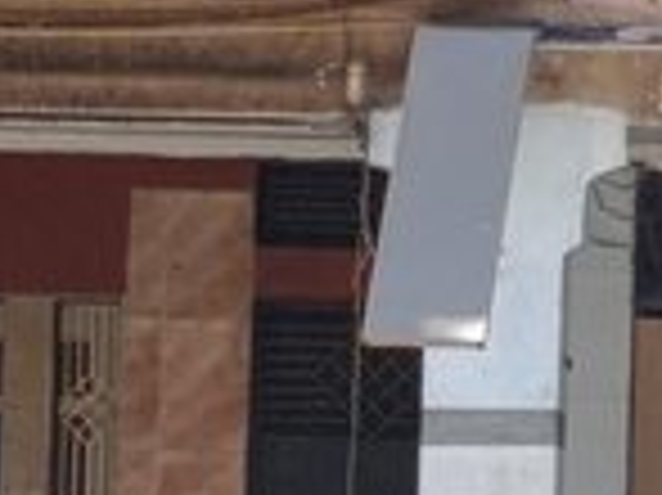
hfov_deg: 15.9
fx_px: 1911
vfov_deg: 14.3
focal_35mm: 100
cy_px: -90
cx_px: 1277
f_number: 1.6
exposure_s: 1/135
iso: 50
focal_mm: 6.14
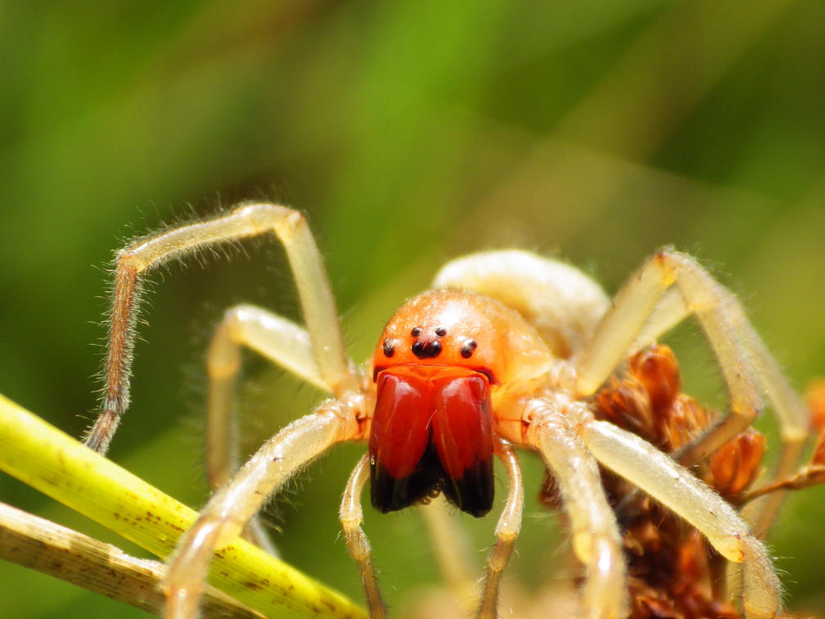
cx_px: 314
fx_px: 4052
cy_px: 364
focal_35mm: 170
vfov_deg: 8.7
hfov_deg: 11.6
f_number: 4.8
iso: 100
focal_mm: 21.3
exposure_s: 1/160
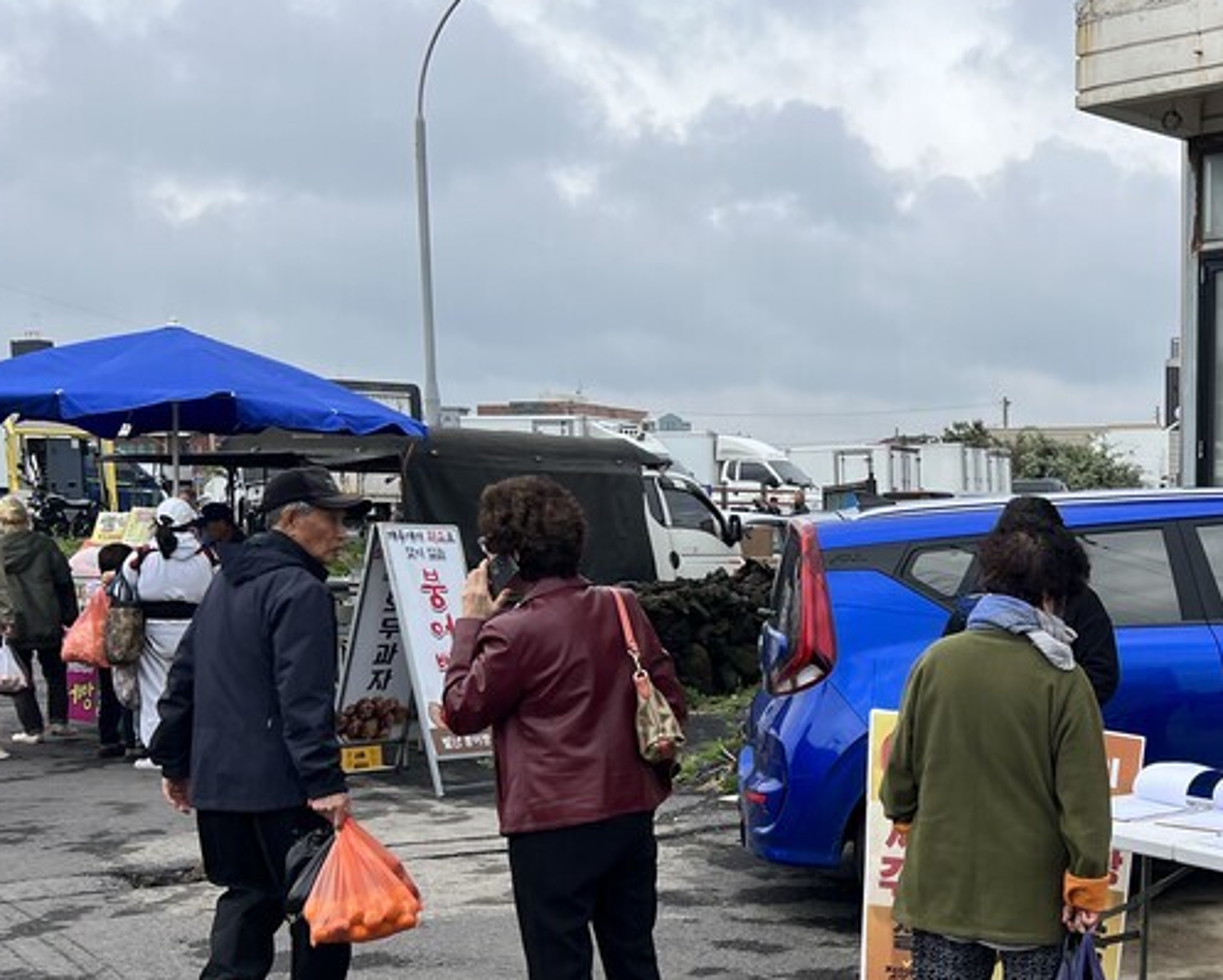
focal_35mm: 49
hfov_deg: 36.0
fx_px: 1774
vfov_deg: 30.5
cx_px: 1068
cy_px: 694
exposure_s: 1/3356
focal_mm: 5.7
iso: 50
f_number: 1.5
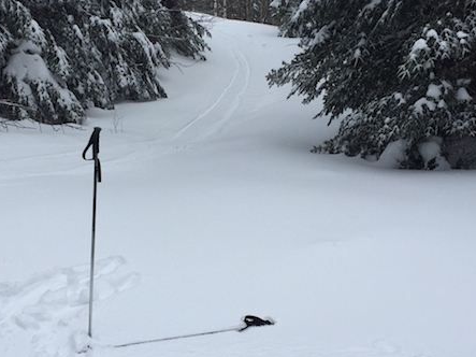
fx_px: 715
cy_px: 181
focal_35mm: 52
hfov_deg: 36.6
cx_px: 175
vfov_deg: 28.0
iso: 32
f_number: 2.2
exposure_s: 1/1364
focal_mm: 4.15
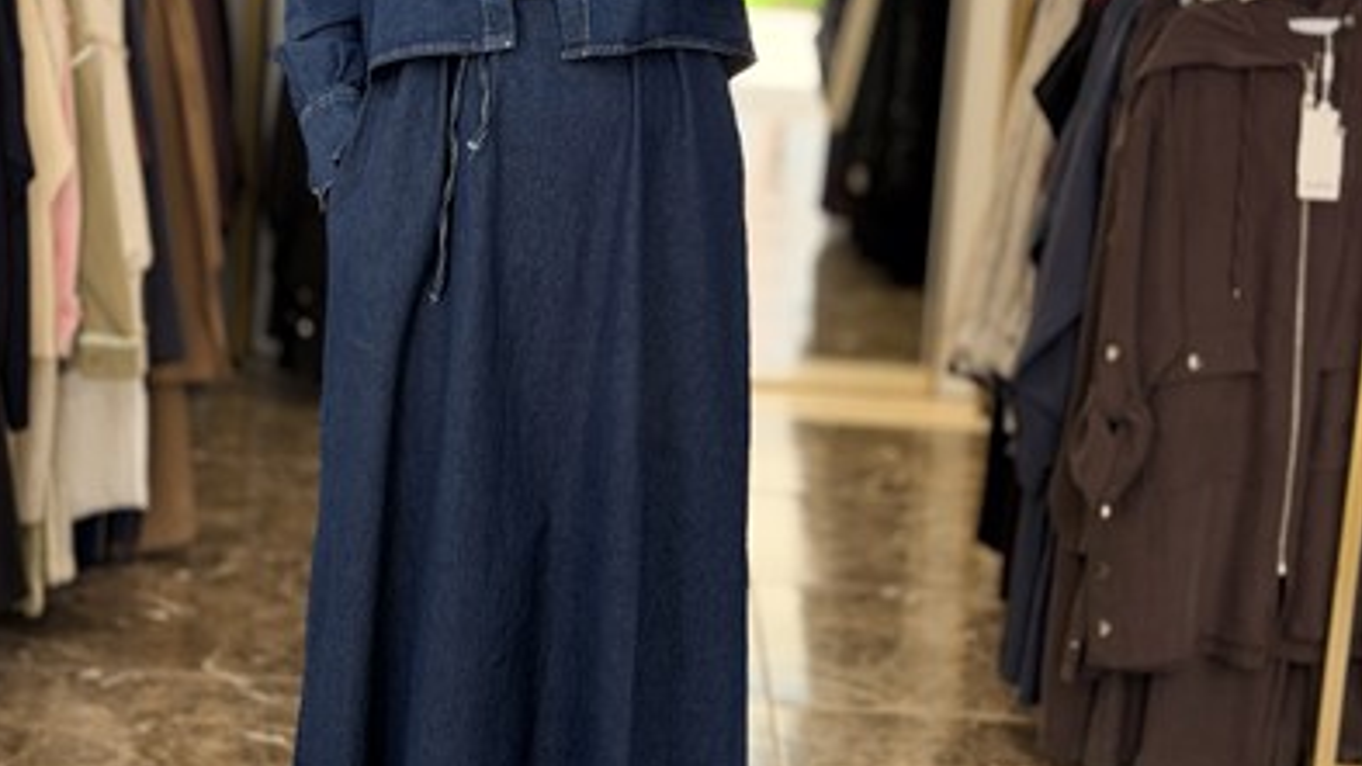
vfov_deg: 16.9
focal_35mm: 71
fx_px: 2564
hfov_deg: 29.7
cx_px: 672
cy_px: 210
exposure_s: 1/503
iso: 80
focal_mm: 6.76
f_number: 1.78
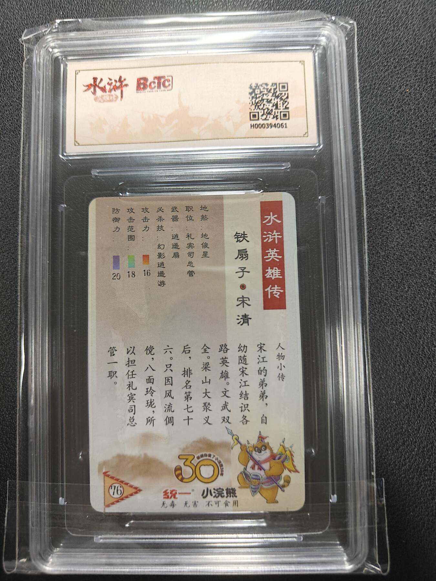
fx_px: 403
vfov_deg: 71.6
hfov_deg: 56.8
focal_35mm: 24
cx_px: 218
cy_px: 290
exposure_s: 1/50
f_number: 1.8
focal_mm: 5.59
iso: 200
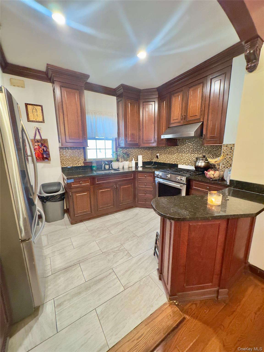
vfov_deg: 102.1
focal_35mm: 14
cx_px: 132
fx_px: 142
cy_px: 176
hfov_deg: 85.7
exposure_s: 1/40
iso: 1000
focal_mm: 2.22
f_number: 2.2
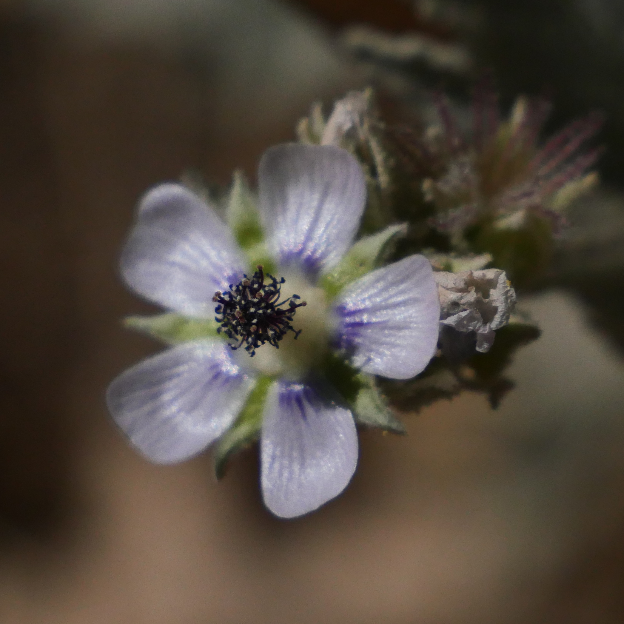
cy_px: 362
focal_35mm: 263
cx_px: 247
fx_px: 5364
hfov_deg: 6.7
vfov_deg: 6.7
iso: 1000
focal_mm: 60
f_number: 5.6
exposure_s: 1/16000
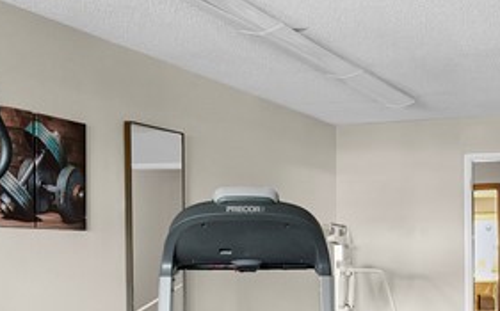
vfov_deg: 20.2
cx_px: 398
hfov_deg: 31.7
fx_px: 858
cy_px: 271
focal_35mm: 63
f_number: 5
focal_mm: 16
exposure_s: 1/20
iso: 1600
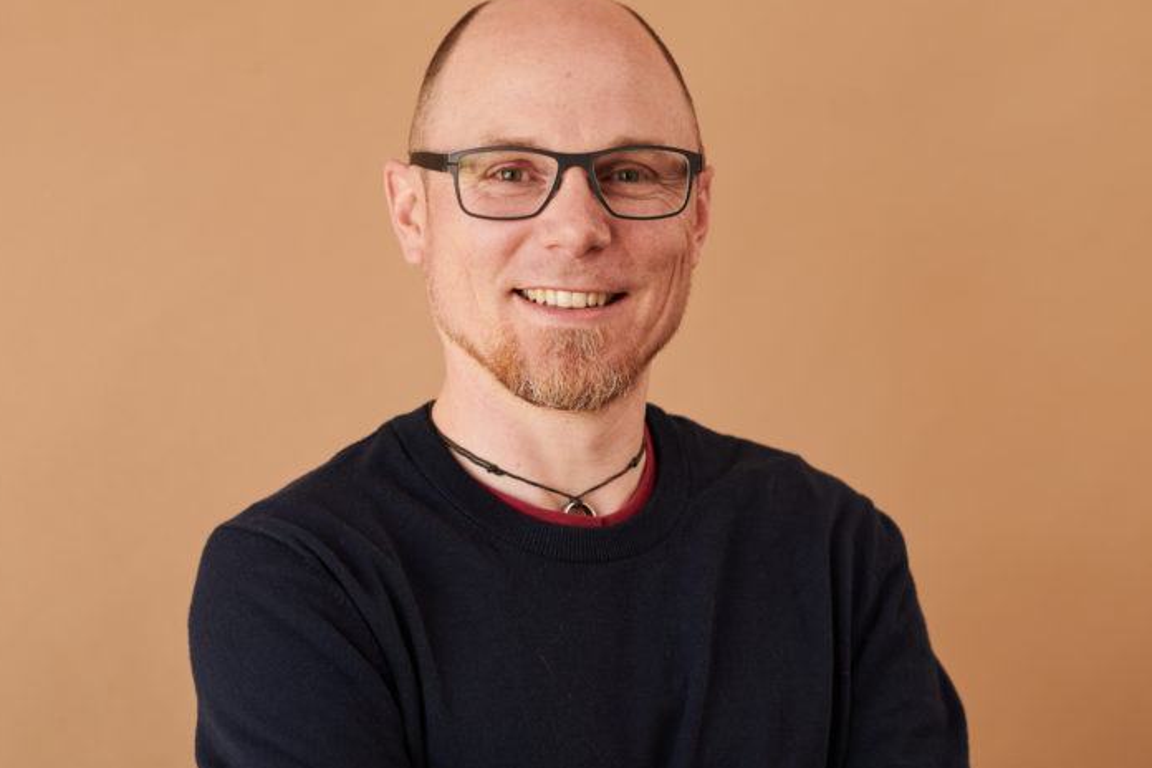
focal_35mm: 125
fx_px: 4000
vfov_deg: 11.0
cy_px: 471
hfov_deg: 16.4
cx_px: 505
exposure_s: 1/200
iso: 320
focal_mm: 85
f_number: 2.8
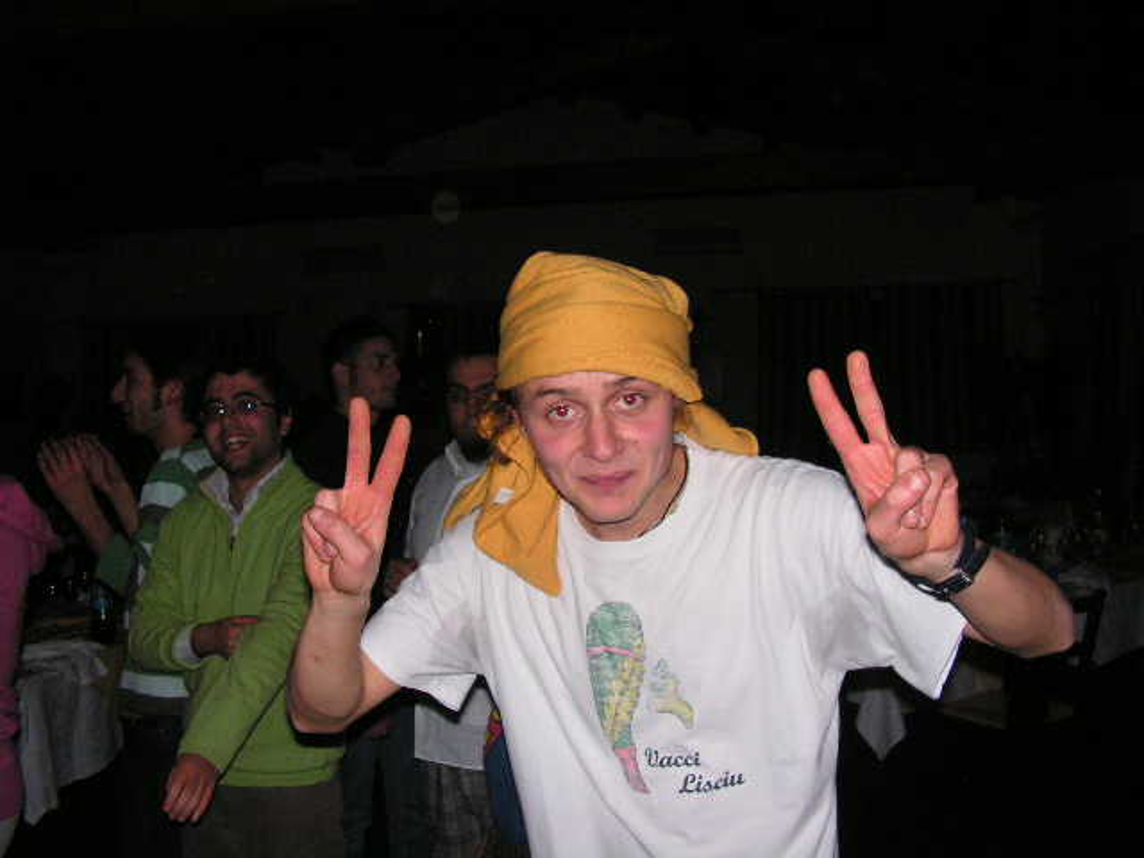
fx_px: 1190
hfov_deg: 51.4
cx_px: 572
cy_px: 429
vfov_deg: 39.7
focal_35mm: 36
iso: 200
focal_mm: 6
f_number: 3.2
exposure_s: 1/40
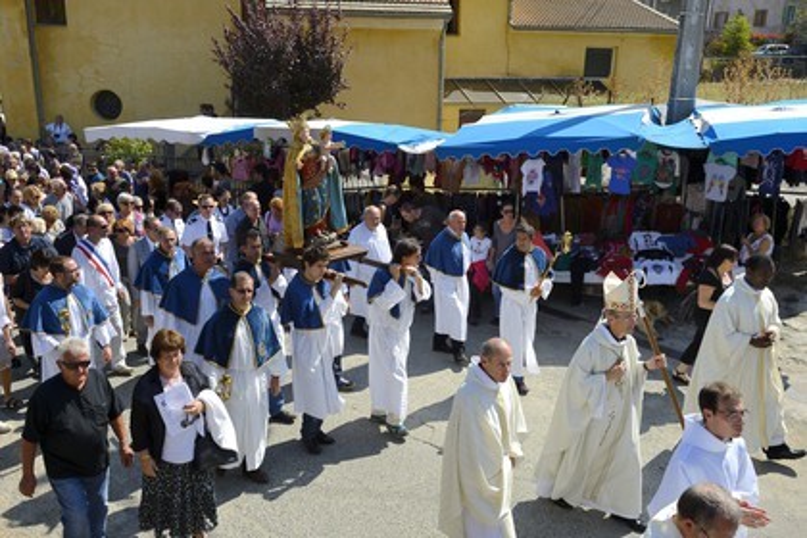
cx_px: 404
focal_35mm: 32
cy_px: 269
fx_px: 717
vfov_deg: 41.1
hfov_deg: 58.7
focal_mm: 32
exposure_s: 1/320
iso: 200
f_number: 10
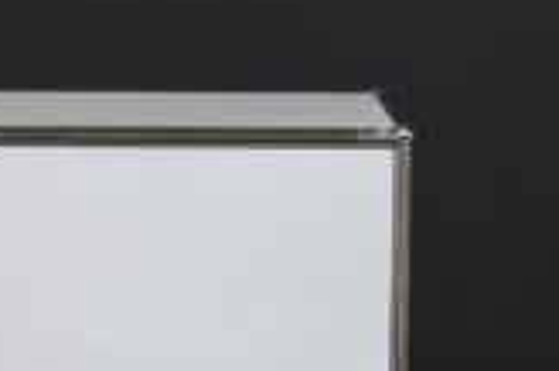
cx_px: 17
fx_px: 4374
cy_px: 412
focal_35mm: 282
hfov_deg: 7.3
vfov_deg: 4.9
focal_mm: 77
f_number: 7.1
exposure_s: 1/200
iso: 5000
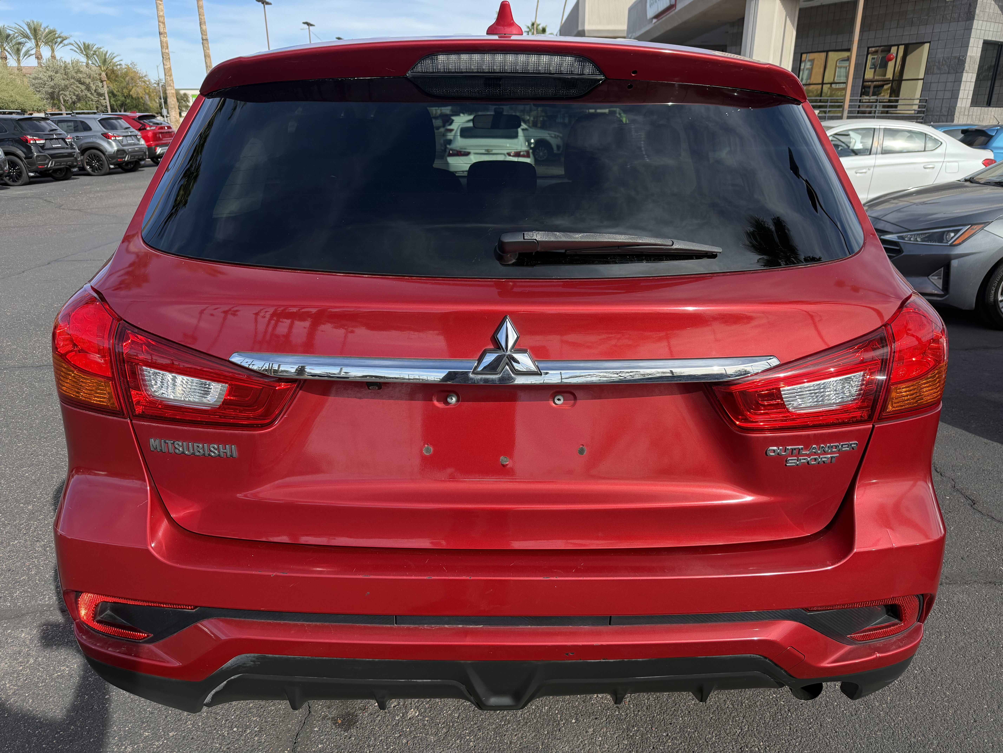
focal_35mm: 24
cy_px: 376
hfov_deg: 71.6
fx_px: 695
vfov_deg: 56.8
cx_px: 502
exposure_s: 1/1901
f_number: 1.78
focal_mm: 6.76
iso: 100
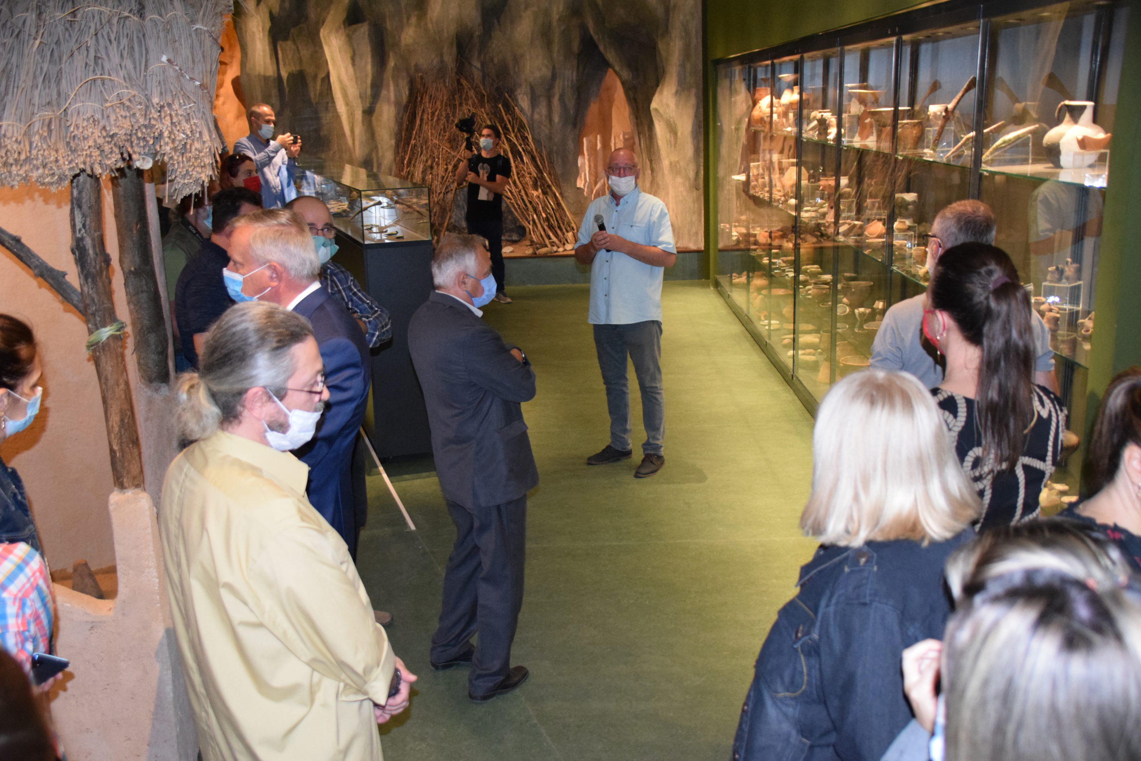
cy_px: 380
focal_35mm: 39
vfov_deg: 34.2
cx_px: 570
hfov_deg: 49.6
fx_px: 1236
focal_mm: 26
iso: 3200
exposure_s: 1/60
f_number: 3.8
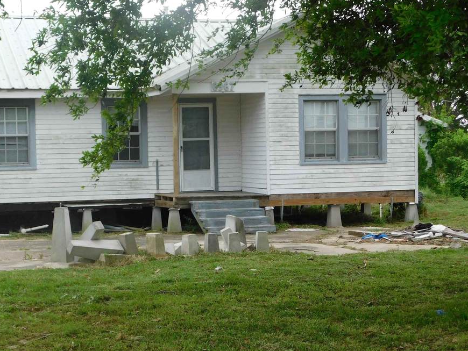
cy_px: 226
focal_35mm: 75
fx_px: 1014
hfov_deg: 25.7
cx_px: 130
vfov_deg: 19.6
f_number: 3.8
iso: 125
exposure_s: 1/320
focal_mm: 9
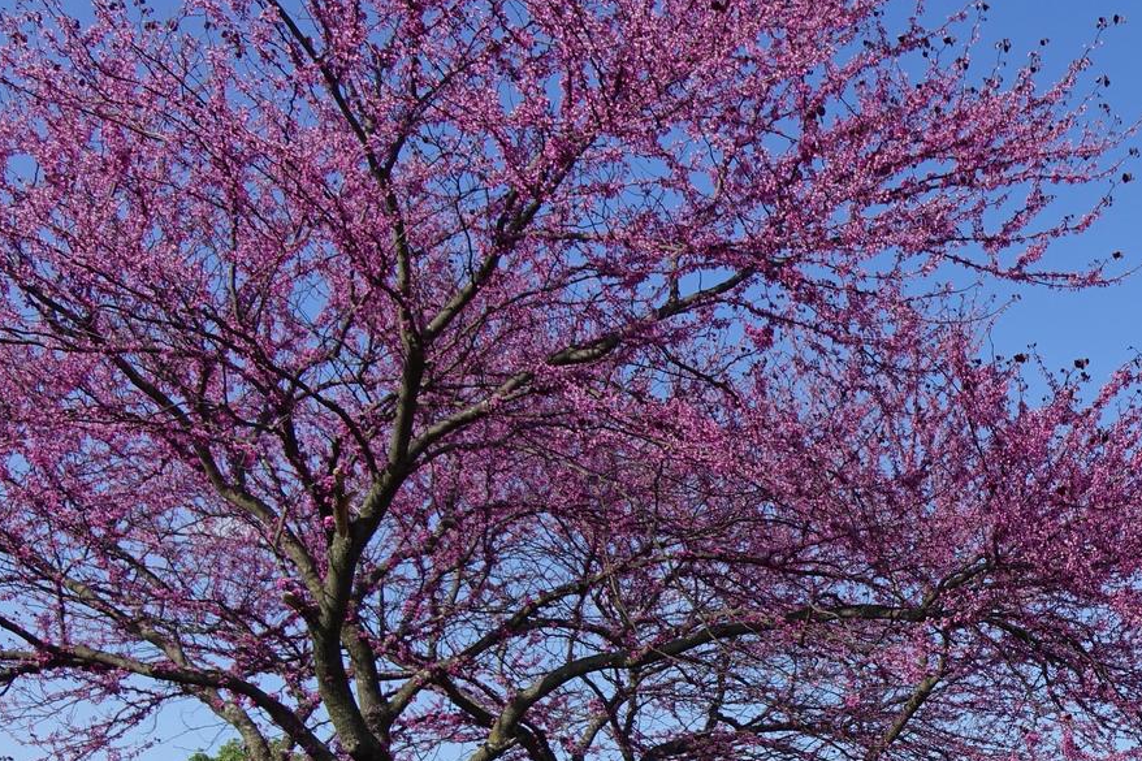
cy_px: 842
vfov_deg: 22.7
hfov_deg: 32.0
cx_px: 1214
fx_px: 1776
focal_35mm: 56
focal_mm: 8.8
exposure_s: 1/800
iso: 125
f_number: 5
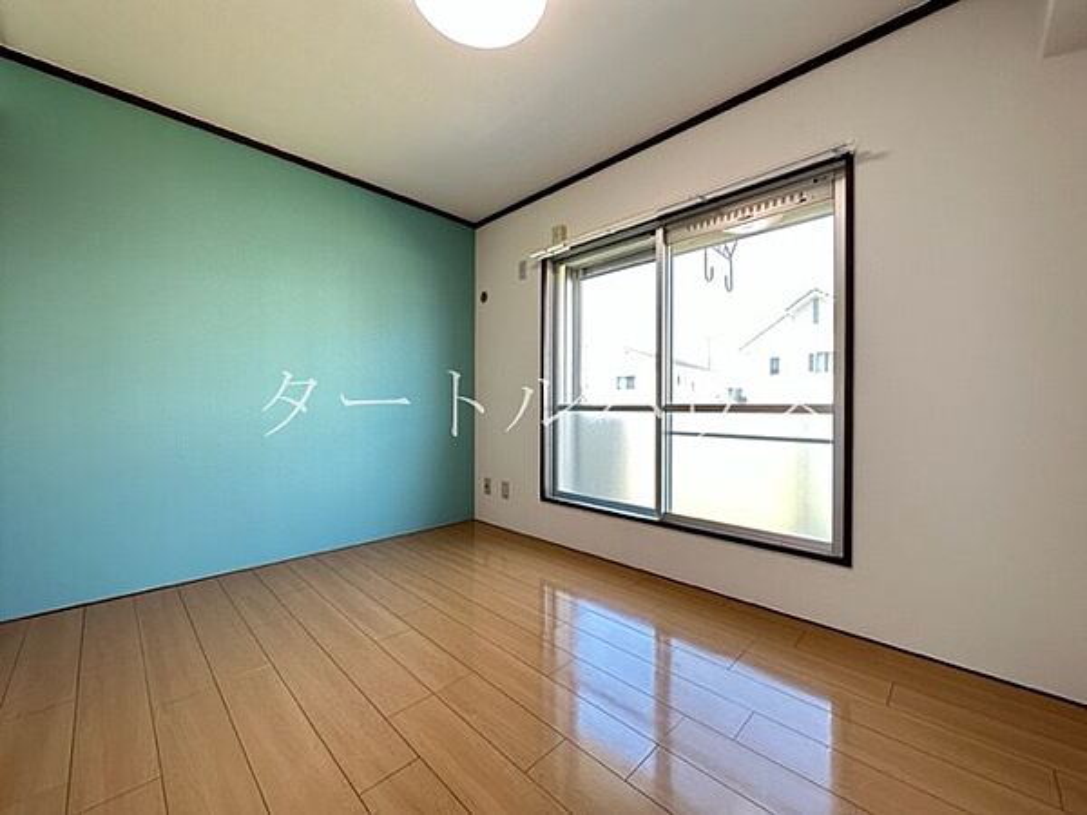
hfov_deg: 102.1
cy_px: 408
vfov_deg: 85.7
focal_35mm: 14
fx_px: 440
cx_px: 544
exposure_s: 1/120
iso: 160
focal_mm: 2.22
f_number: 2.2
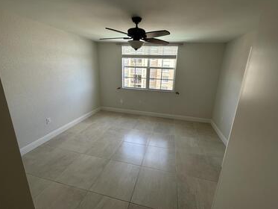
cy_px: 98
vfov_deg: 81.7
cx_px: 145
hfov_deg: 98.1
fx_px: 121
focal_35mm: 15
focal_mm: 2.22
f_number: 2.2
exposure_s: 1/152
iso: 40
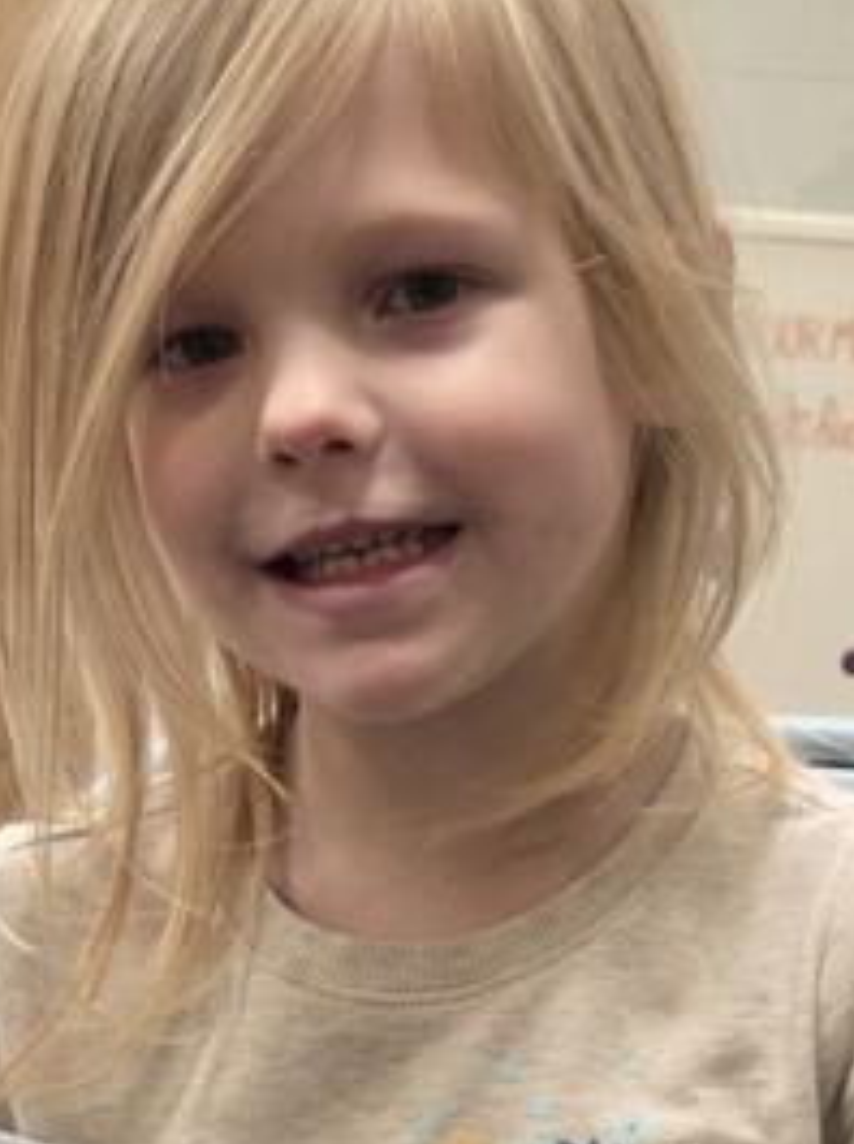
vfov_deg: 21.4
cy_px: 1084
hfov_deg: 16.6
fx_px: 2935
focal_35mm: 89
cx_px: 457
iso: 400
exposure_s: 1/120
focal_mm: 5.4
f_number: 1.8
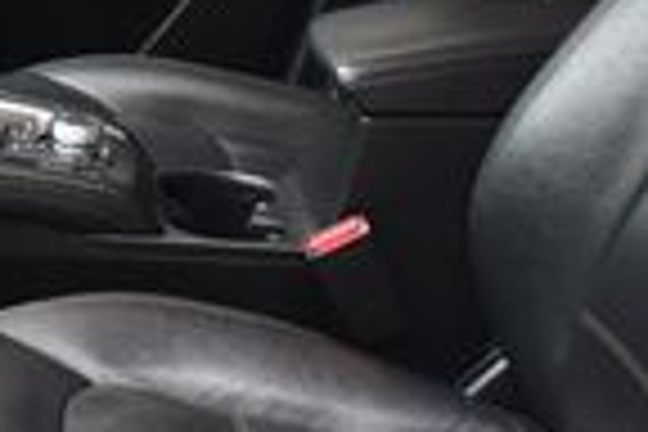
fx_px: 2394
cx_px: -22
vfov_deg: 10.3
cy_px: 36
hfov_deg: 15.1
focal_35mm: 133
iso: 900
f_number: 3.5
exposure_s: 1/125
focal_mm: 20
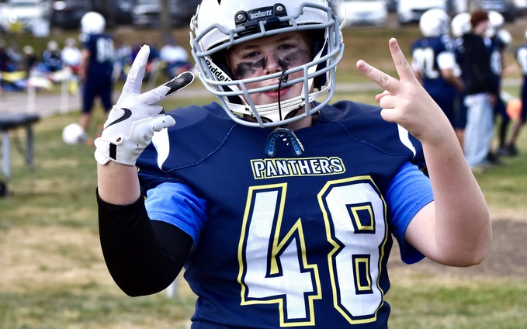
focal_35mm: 166
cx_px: 263
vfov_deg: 7.9
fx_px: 2384
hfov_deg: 12.6
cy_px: 171
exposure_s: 1/1250
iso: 400
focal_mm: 72
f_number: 5
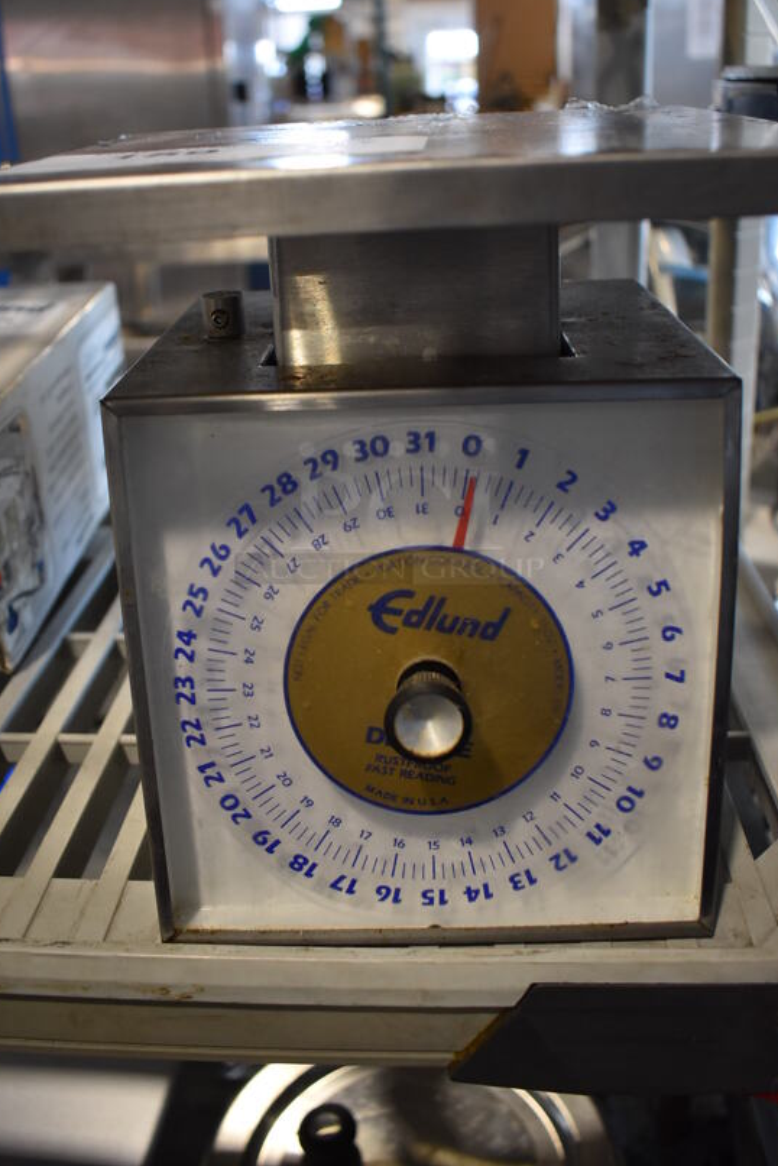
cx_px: 396
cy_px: 508
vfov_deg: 55.6
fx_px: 1101
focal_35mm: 34
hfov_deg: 38.9
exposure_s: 1/125
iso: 900
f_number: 3.5
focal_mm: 20
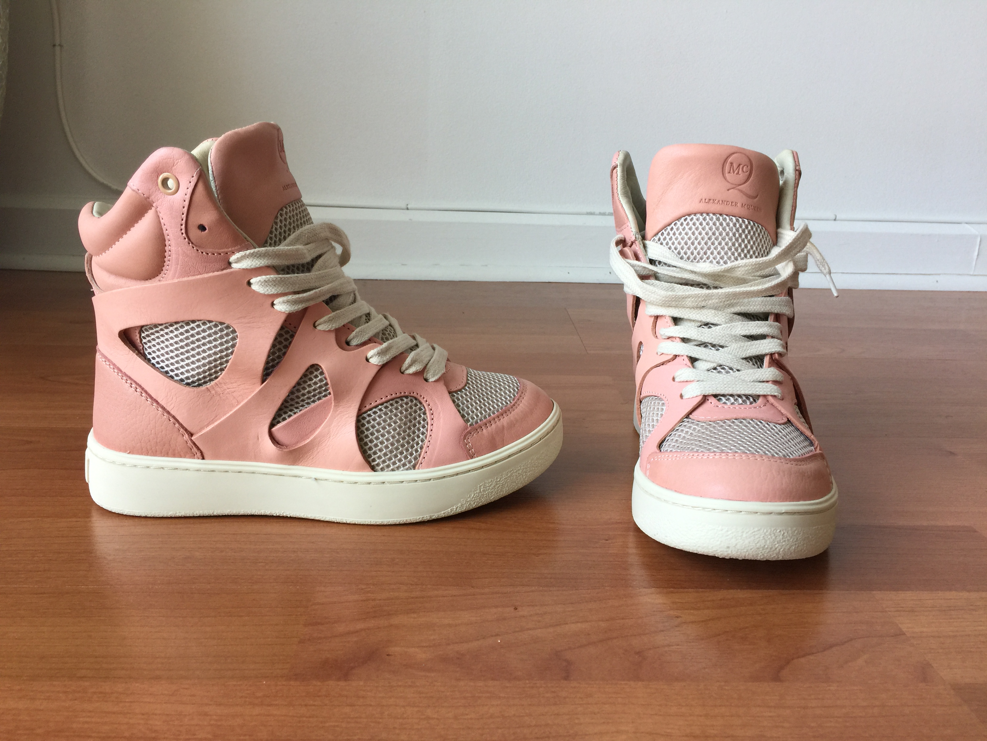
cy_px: 370
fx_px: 827
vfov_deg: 48.2
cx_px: 494
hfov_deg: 61.7
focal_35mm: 29
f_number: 2.2
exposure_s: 1/30
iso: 32
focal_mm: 4.15
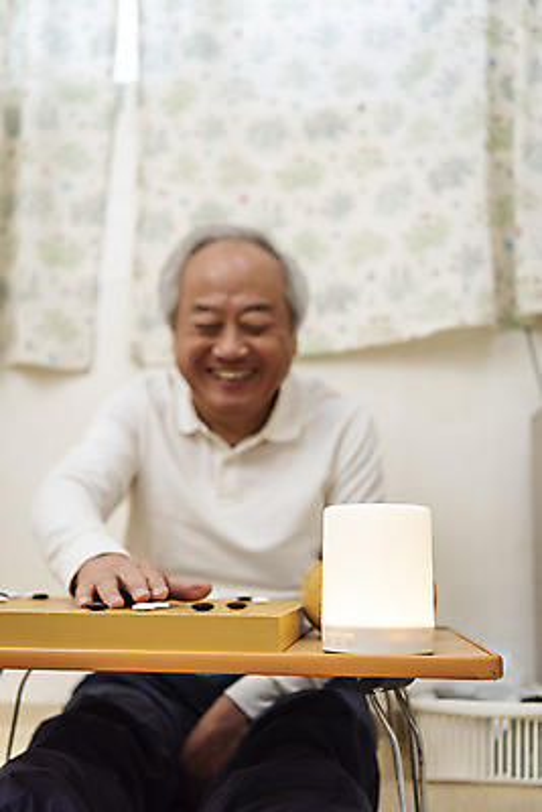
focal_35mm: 44
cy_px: 406
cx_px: 271
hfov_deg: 30.5
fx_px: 993
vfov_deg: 44.5
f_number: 2.8
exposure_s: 1/125
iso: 200
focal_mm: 44
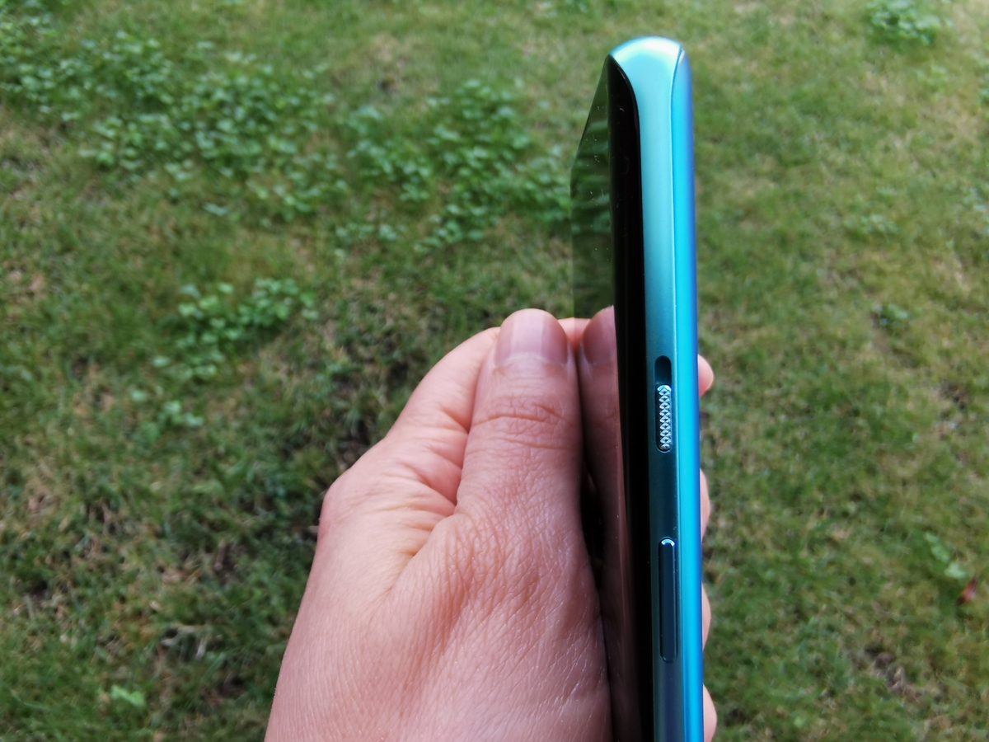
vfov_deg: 53.1
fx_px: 743
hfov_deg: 67.3
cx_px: 494
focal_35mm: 26
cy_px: 371
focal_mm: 2.35
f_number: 2.2
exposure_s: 1/50
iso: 64
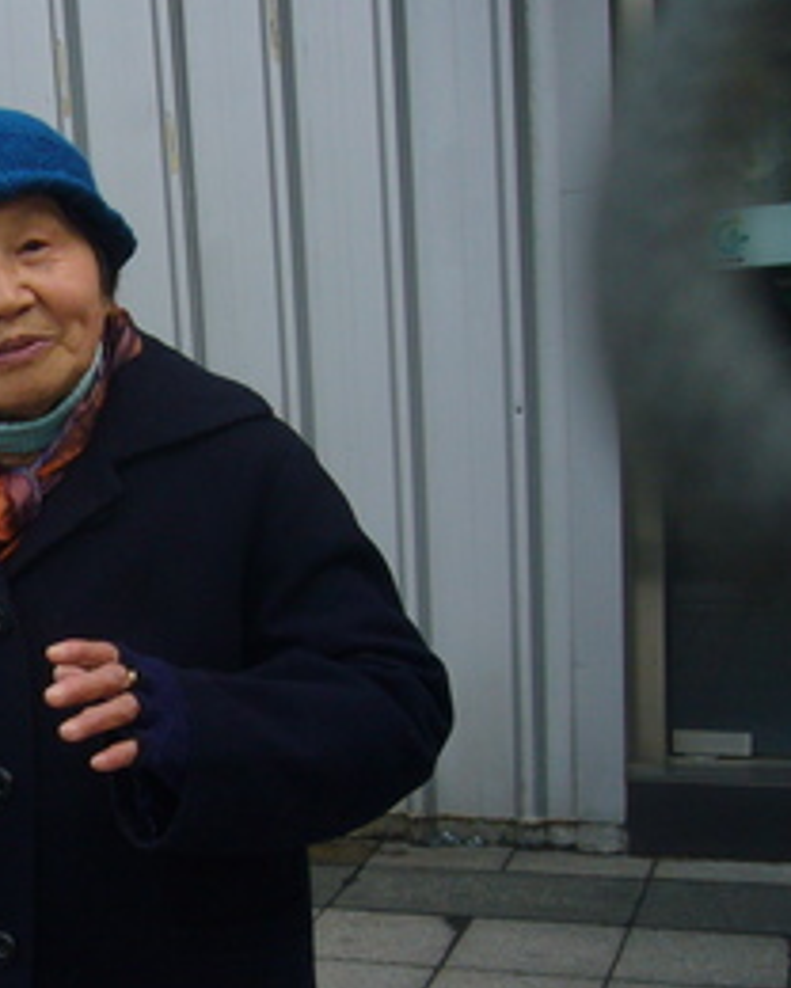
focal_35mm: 63
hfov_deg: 22.2
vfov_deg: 29.7
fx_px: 1844
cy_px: 699
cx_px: -179
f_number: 2.8
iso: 80
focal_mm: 4.6
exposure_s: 1/400
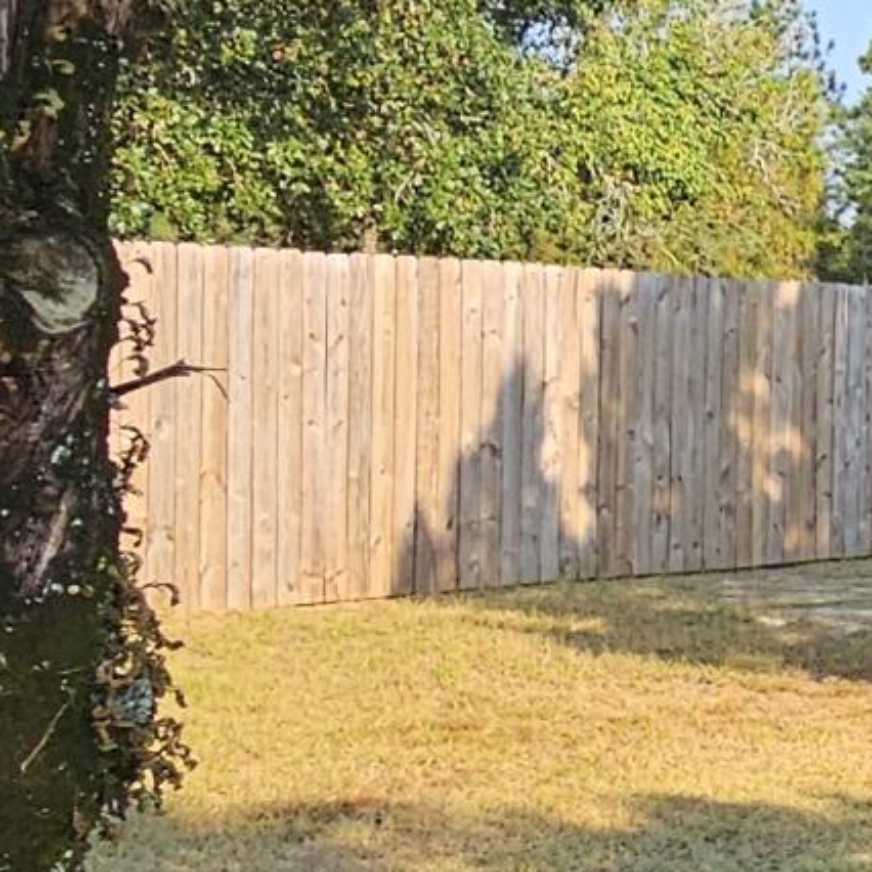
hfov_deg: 15.7
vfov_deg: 21.4
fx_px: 2308
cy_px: 370
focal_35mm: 81
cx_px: 1855
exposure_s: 1/829
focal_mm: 2.2
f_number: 2.2
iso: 50
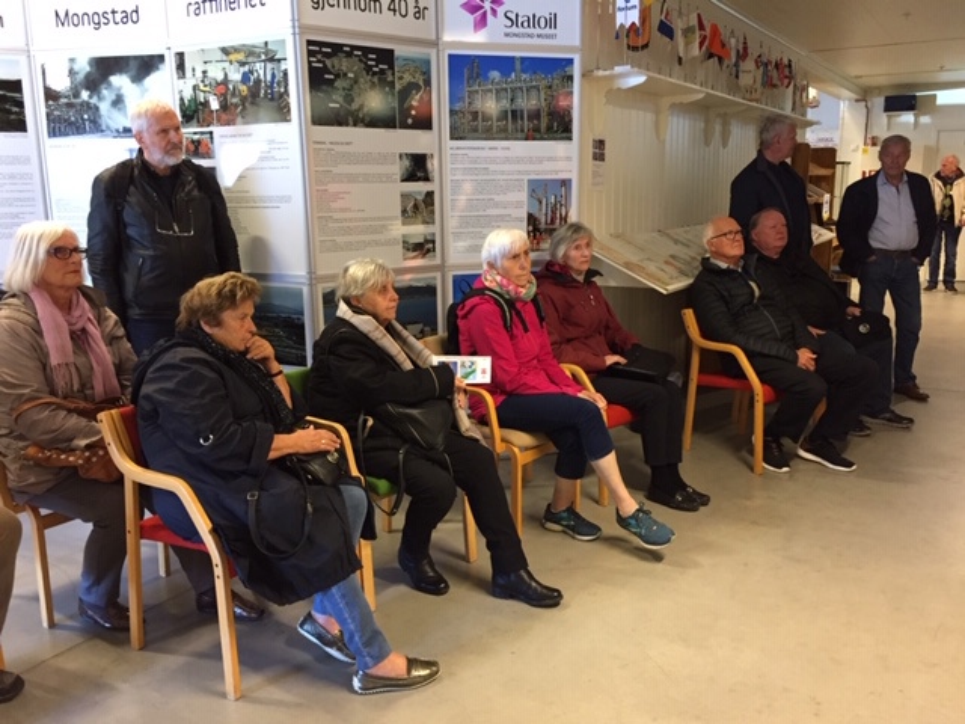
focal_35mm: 29
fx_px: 808
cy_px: 362
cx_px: 482
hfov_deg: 61.7
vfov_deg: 48.2
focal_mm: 4.15
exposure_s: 1/20
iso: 250
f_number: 2.2
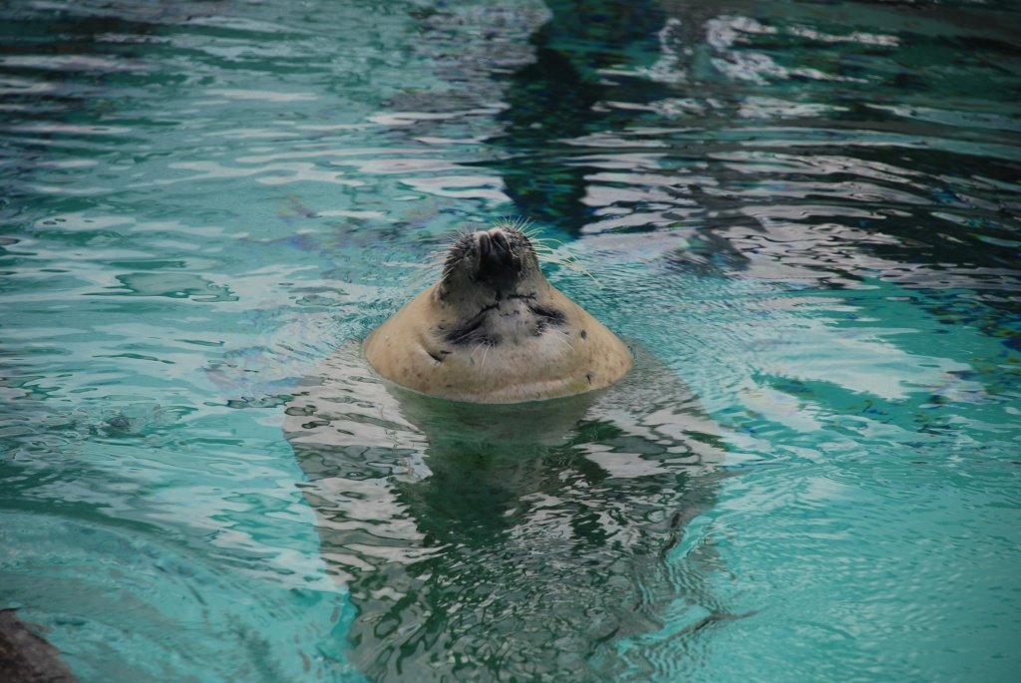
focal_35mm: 202
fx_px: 5749
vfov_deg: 6.8
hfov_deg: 10.1
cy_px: 342
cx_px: 510
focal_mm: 135
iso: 100
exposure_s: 1/90
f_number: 5.6
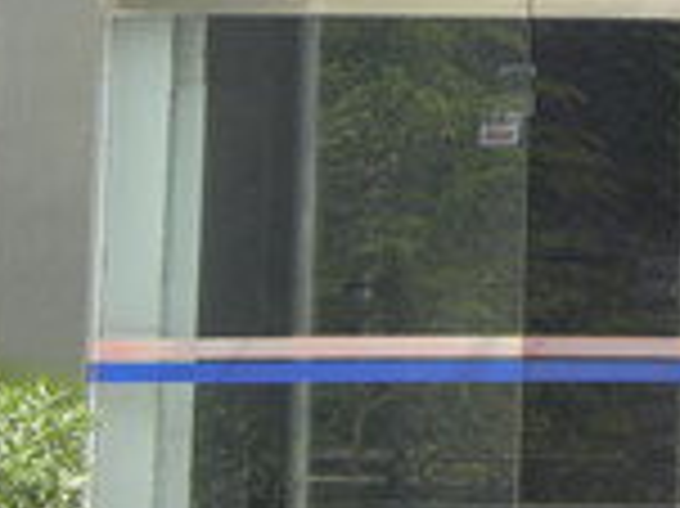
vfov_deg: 7.8
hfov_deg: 10.2
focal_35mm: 189
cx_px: 955
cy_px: -139
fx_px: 3710
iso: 160
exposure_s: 1/172
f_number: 3.9
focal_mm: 9.3
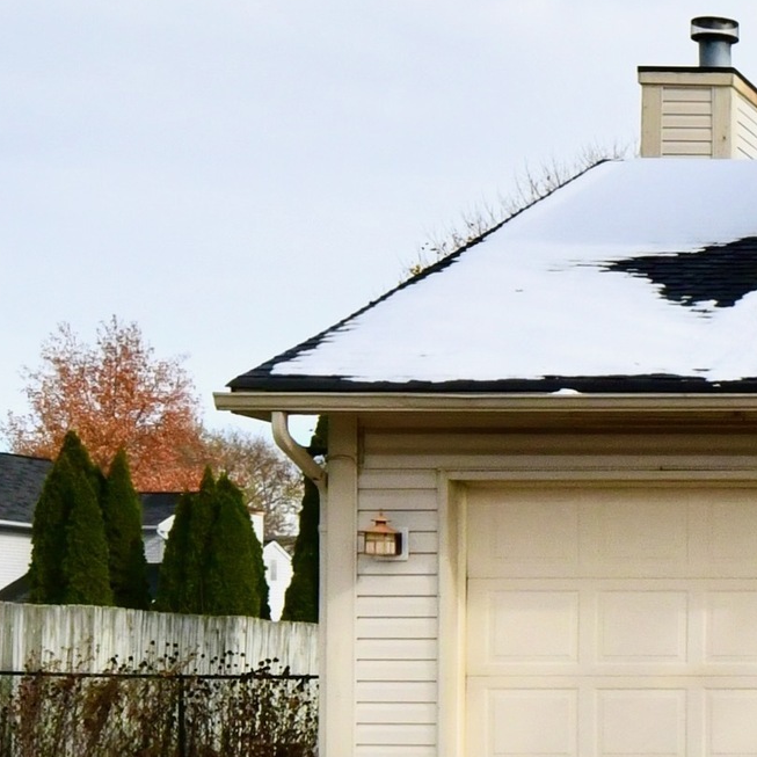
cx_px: 1436
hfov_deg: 19.9
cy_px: 284
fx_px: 1386
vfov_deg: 30.4
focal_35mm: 56
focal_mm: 14
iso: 640
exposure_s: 1/1000
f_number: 16
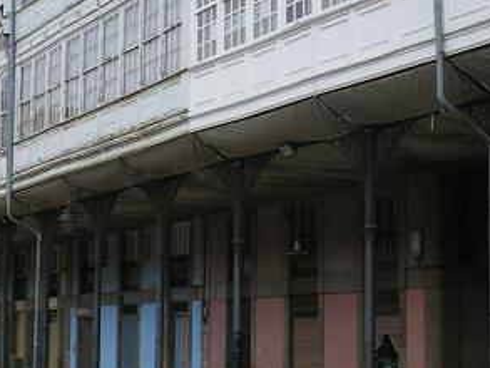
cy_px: 201
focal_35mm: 83
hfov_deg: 23.5
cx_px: 231
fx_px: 1175
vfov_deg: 17.8
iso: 64
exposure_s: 1/160
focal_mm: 6.3
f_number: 4.6
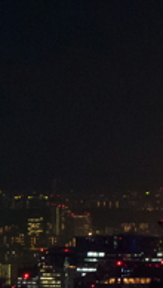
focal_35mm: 742
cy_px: 216
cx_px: 596
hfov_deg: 1.6
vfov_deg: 2.9
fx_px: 5689
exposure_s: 1/4
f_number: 8
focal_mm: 135
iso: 3200
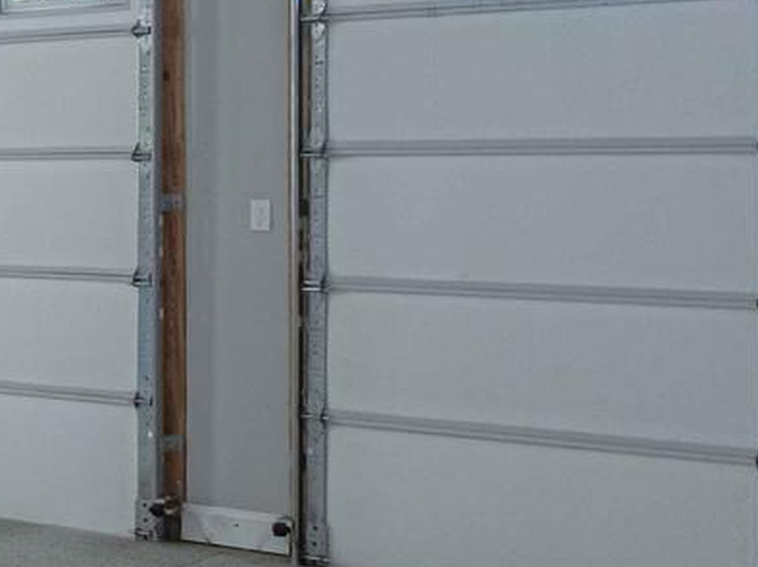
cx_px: -423
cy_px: 209
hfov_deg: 20.4
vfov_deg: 18.4
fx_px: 1751
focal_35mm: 80
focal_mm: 16
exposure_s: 1/800
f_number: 4
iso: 1250
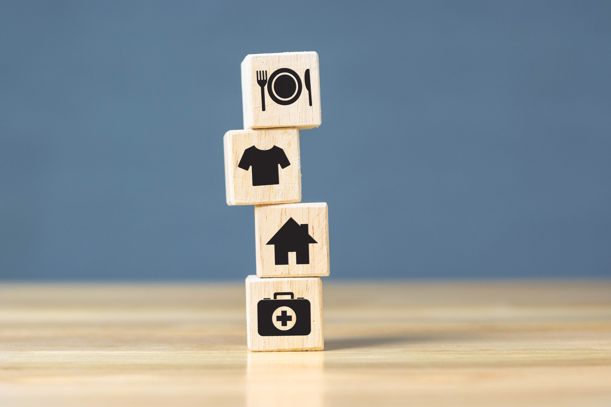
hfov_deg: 27.0
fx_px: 1273
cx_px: 306
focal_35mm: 75
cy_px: 204
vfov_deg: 18.2
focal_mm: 50
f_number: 4
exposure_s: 1/20
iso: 100
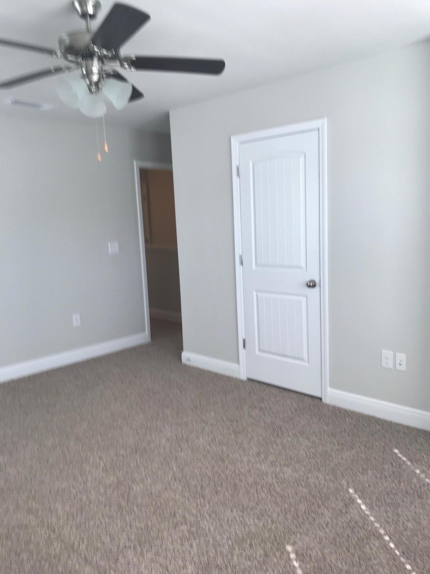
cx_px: 215
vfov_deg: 63.4
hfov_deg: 49.7
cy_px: 287
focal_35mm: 28
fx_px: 464
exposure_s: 1/60
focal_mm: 3.99
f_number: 1.8
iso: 25
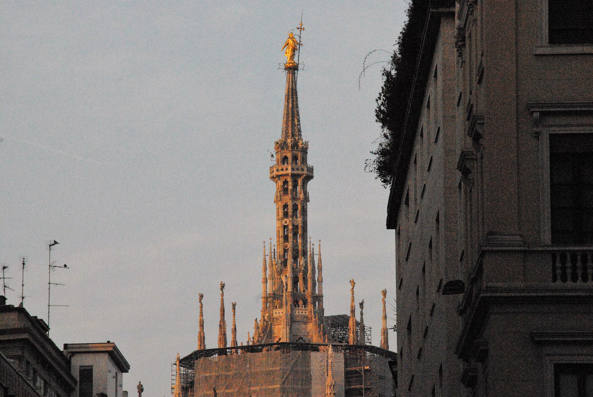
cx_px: 296
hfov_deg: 6.9
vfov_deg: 4.6
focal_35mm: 300
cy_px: 198
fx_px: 4948
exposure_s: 1/800
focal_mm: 200
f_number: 14
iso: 1600
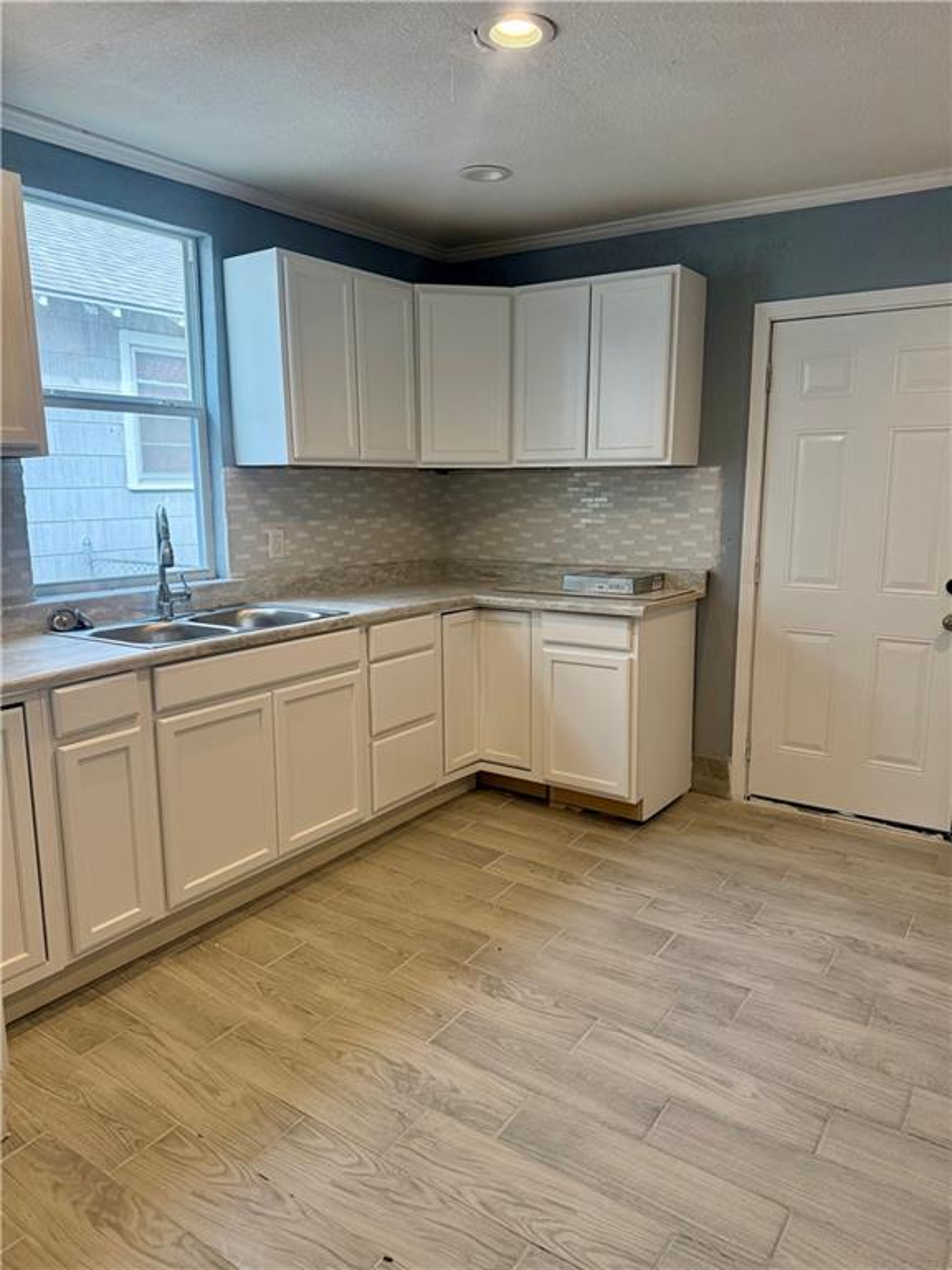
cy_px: 635
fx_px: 880
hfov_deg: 56.8
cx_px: 476
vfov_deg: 71.6
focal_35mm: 24
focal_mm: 6.76
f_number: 1.78
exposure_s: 1/171
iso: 200
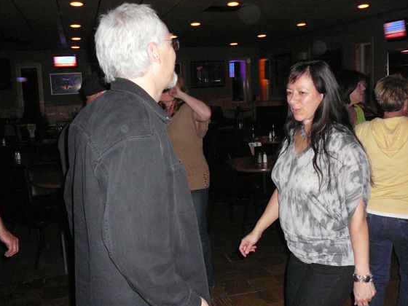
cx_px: 220
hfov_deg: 46.8
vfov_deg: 36.0
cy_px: 159
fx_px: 471
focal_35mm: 40
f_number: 2.8
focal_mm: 5.2
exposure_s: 1/30
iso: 400
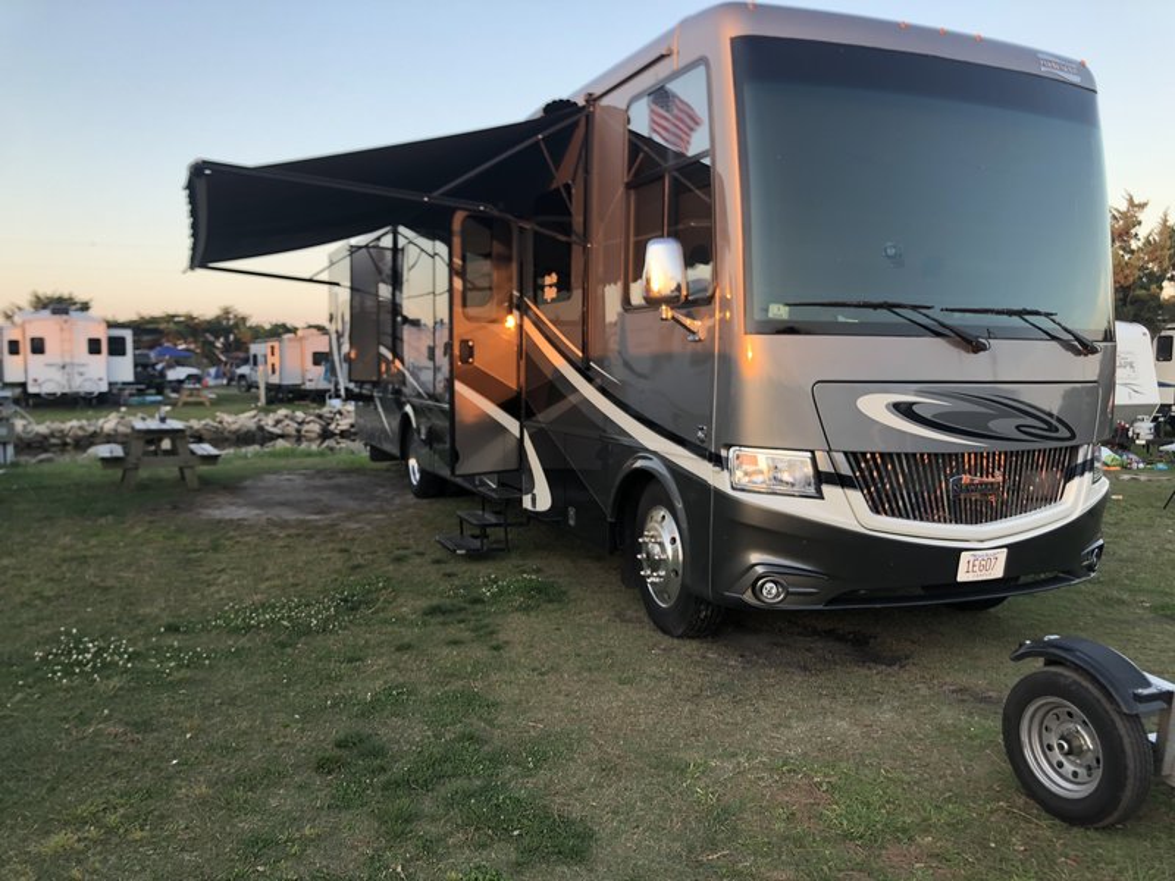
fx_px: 950
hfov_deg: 63.4
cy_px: 440
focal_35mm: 28
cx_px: 588
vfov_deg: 49.7
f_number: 1.8
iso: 50
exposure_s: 1/120
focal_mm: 3.99
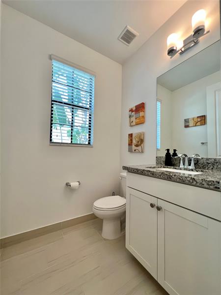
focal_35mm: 13
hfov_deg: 89.9
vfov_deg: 106.2
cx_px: 110
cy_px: 148
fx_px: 111
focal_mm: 1.57
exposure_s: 1/120
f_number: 1.8
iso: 125
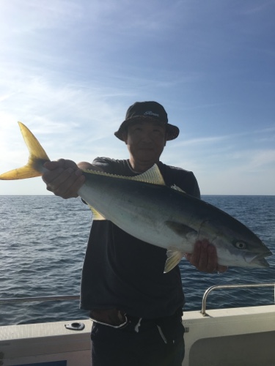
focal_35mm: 29
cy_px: 183
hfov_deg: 48.2
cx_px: 138
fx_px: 307
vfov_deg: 61.7
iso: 25
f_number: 2.2
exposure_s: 1/3497
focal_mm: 4.15
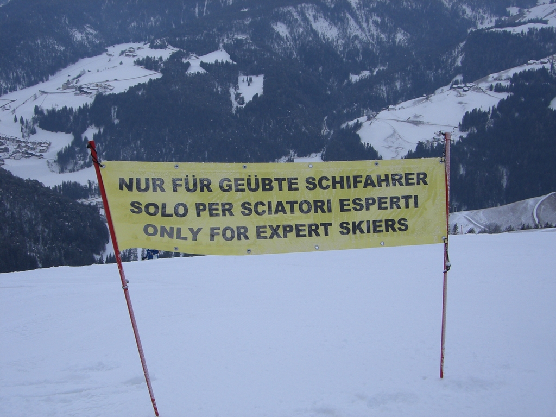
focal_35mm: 47
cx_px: 278
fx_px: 755
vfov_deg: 30.9
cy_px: 208
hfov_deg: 40.4
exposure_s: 1/500
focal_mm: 7.6
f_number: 4.8
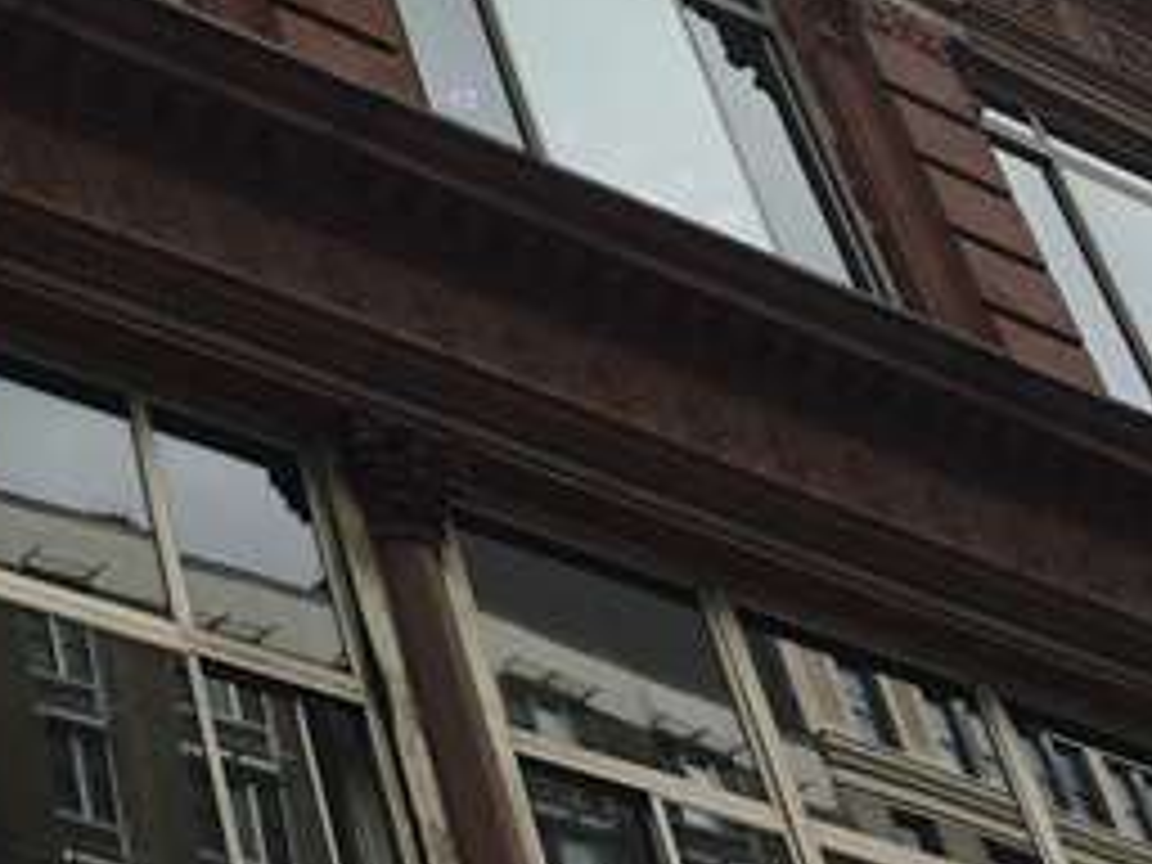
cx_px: -63
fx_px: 3228
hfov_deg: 19.5
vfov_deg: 14.7
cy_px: -198
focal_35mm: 97
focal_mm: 3.3
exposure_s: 1/362
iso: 25
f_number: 2.4
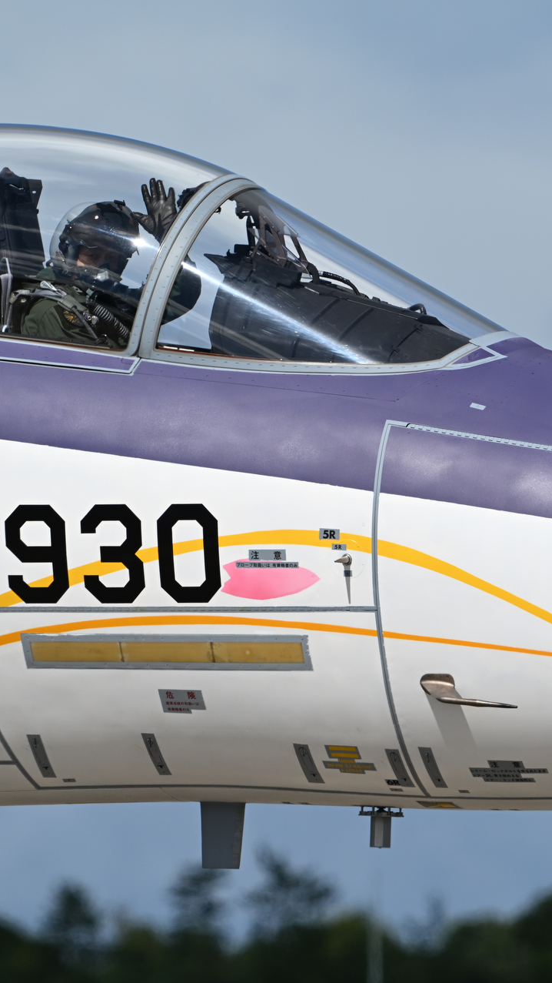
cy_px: 492
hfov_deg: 1.3
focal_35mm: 945
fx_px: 24598
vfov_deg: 2.3
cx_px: 405
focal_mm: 600
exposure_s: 1/1250
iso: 200
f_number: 8
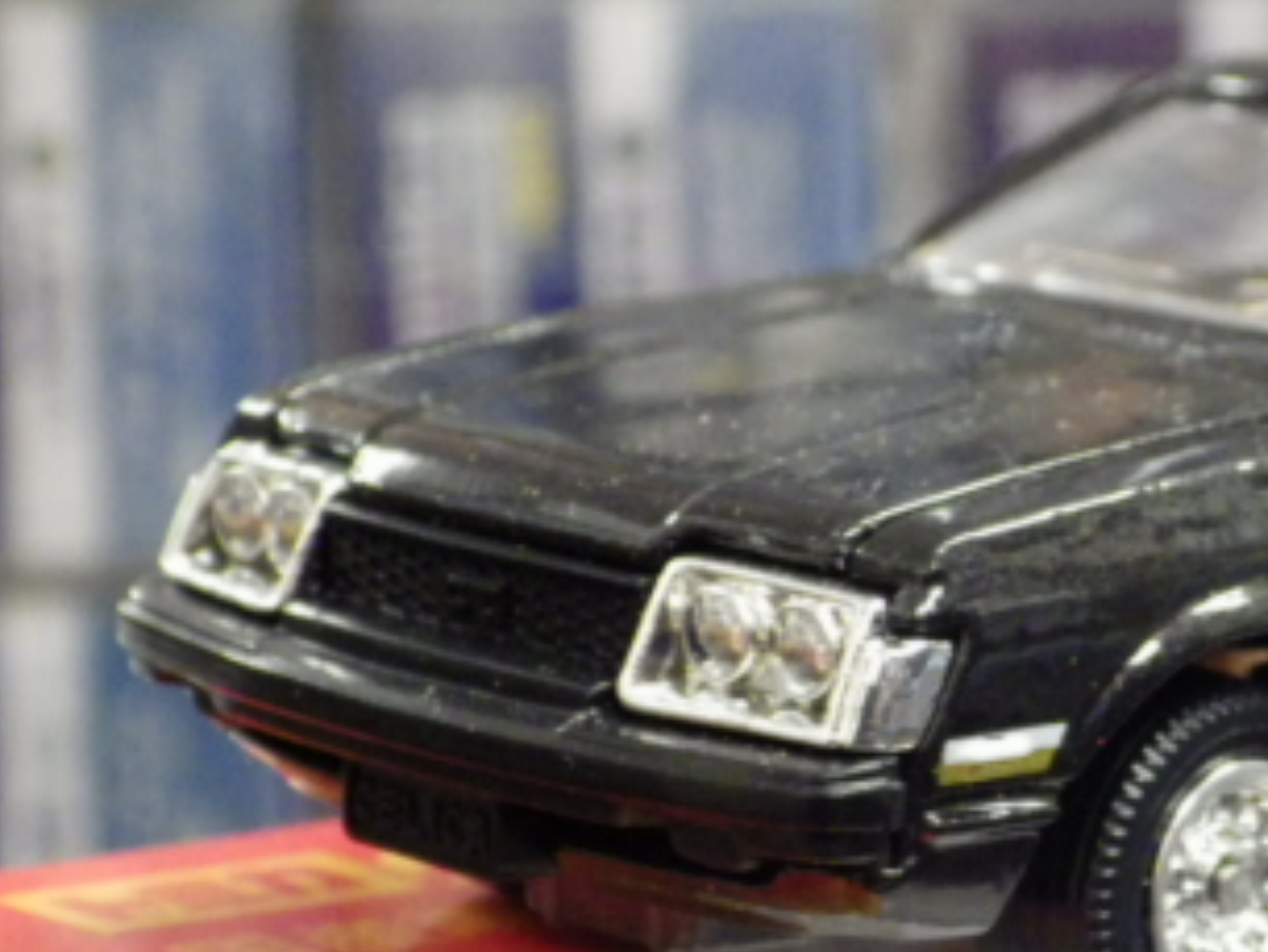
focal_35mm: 149
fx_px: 5460
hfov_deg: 13.1
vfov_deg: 10.0
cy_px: 669
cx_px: 1247
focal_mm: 12.8
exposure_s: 1/25
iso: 1000
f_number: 4.2
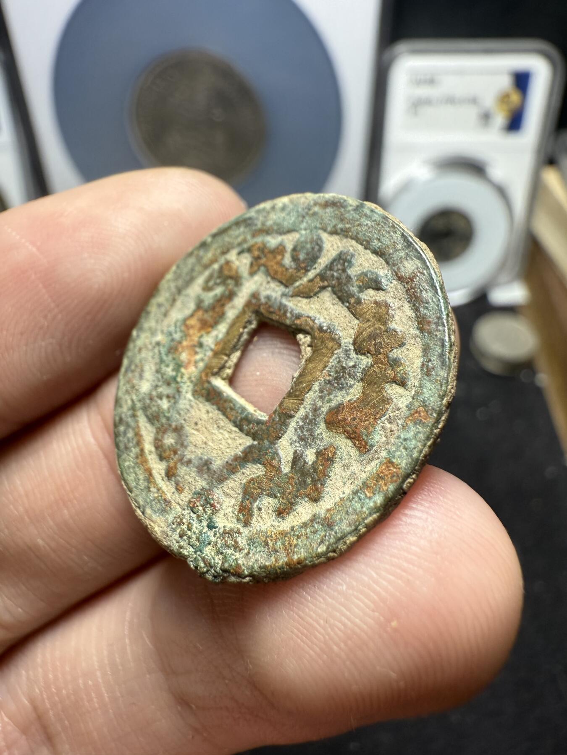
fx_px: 524
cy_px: 378
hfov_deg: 56.8
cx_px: 284
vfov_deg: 71.6
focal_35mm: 24
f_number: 2.2
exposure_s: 1/99
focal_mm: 2.22
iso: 125
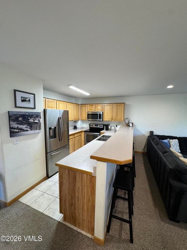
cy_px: 125
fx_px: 101
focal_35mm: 14
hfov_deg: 85.7
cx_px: 94
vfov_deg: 102.1
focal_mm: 2.22
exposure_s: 1/60
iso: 160
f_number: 2.2
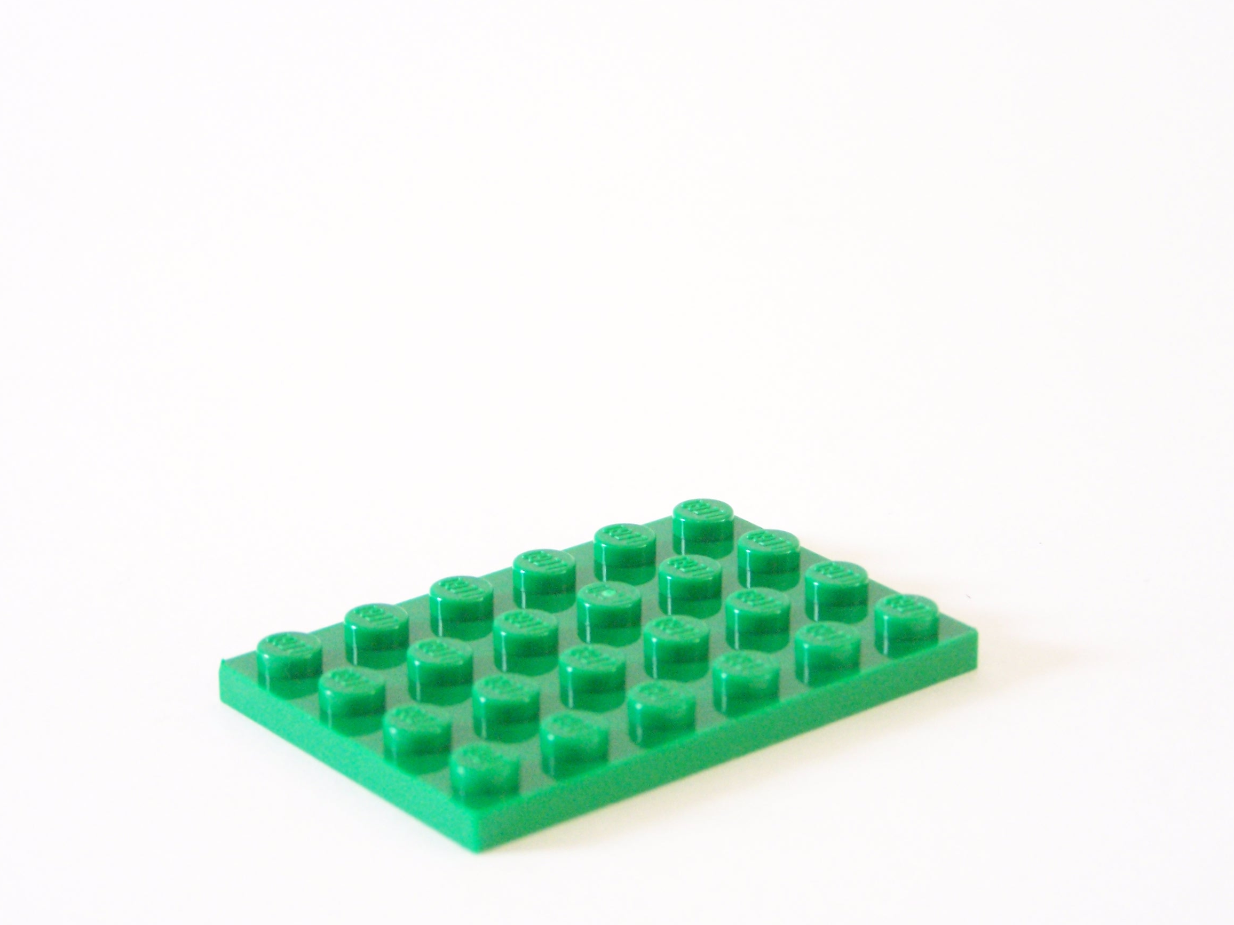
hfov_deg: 16.8
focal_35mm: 117
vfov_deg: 12.7
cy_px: 460
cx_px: 605
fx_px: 4171
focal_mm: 17.5
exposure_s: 1/20
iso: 400
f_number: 3.2
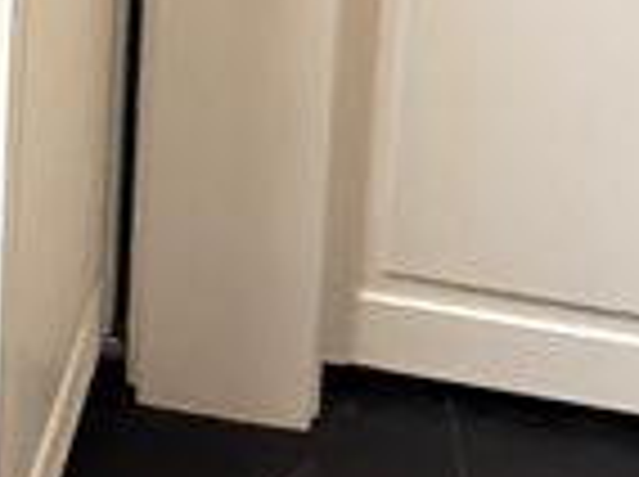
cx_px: -207
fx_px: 1861
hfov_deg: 18.1
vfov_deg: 10.7
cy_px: -900
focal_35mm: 101
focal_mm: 2.22
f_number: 2.2
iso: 1000
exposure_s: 1/40
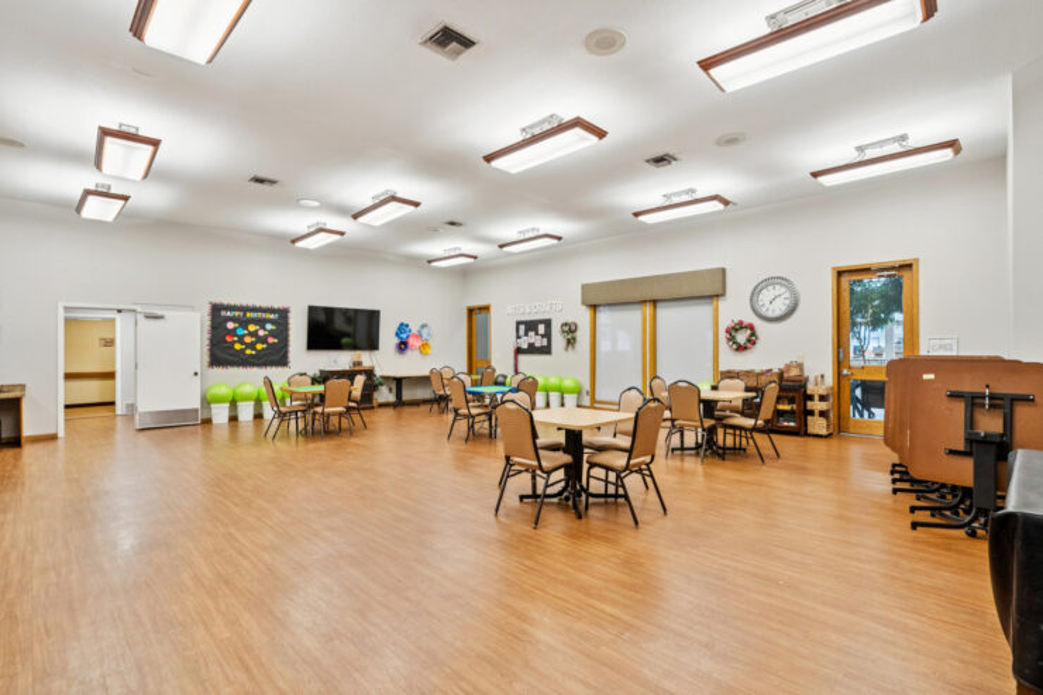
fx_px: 463
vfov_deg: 73.7
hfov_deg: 96.7
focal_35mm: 16
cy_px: 348
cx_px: 522
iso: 640
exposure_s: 1/30
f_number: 5.6
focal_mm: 16
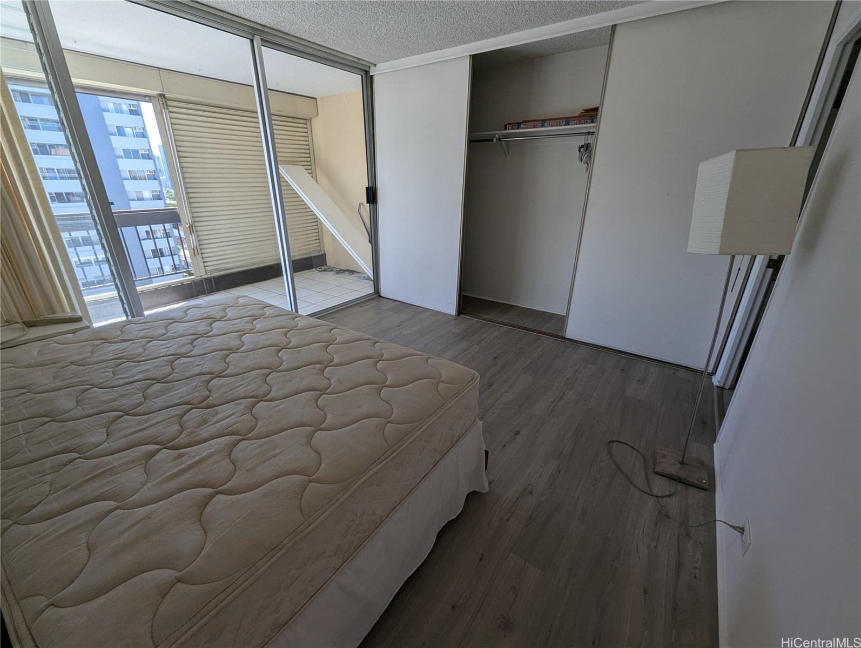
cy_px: 324
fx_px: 324
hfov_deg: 106.1
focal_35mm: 13
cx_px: 430
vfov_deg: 90.1
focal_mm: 1.95
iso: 44
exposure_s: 1/208
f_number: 2.2
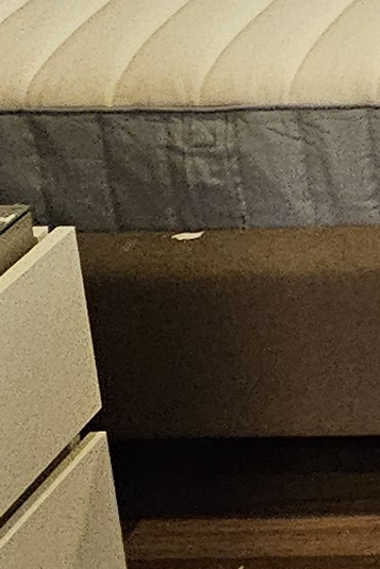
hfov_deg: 9.5
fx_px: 1598
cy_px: -426
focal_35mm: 101
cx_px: 1240
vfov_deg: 17.0
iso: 640
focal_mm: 2.2
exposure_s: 1/33.3
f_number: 2.2
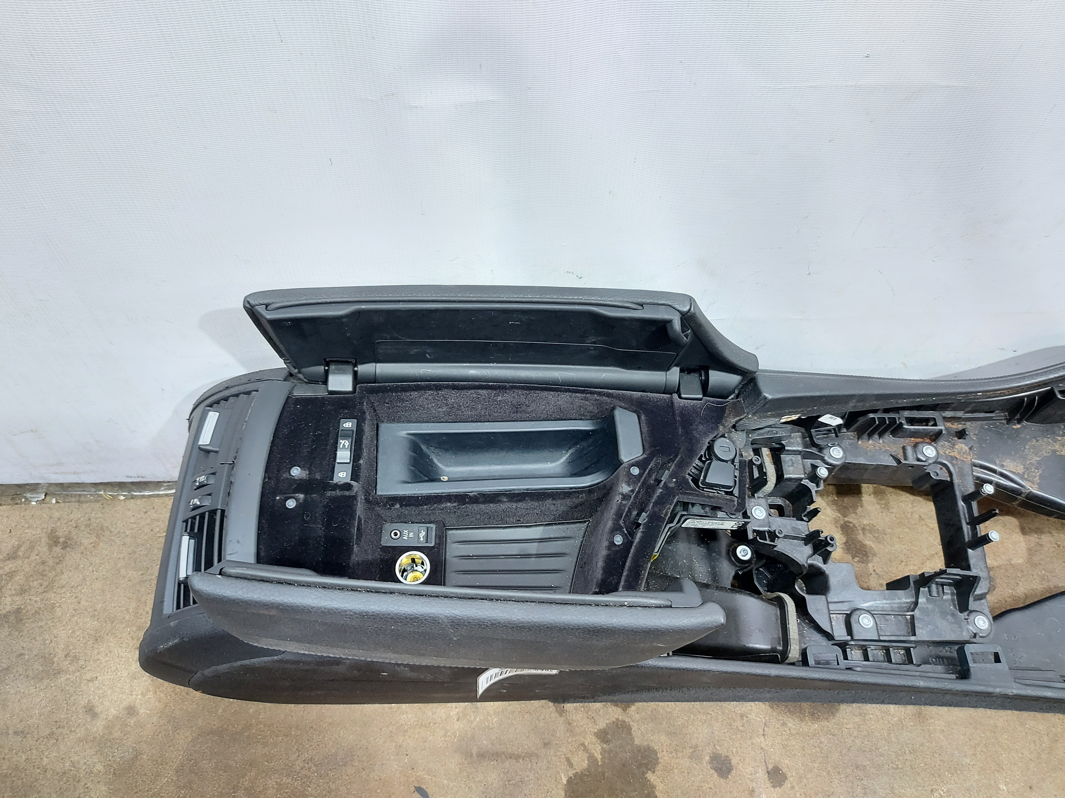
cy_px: 399
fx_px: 738
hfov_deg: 71.6
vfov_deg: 56.8
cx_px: 532
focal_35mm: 24
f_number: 1.8
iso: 250
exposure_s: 1/25
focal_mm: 5.23
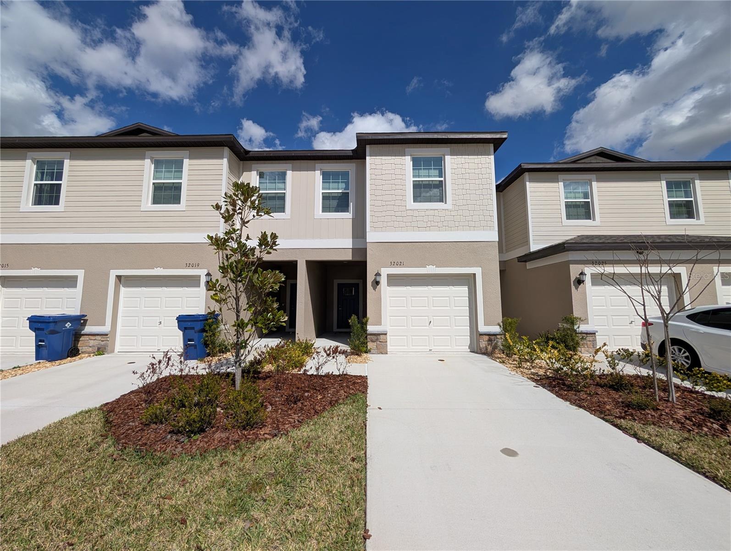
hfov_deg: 110.5
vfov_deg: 94.6
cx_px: 366
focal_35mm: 12
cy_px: 276
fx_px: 254
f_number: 1.7
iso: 56
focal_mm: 2.02
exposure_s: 1/5848
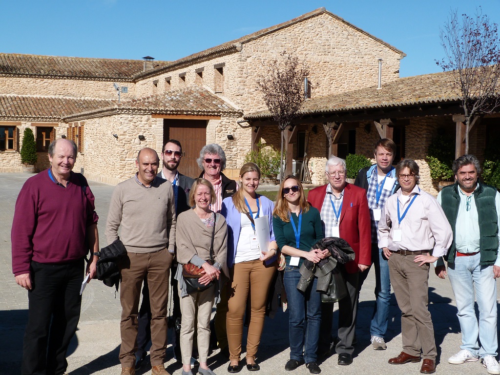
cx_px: 250
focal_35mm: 58
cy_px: 188
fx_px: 838
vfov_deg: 25.2
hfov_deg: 33.2
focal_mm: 10.5
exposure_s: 1/400
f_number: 5.6
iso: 80
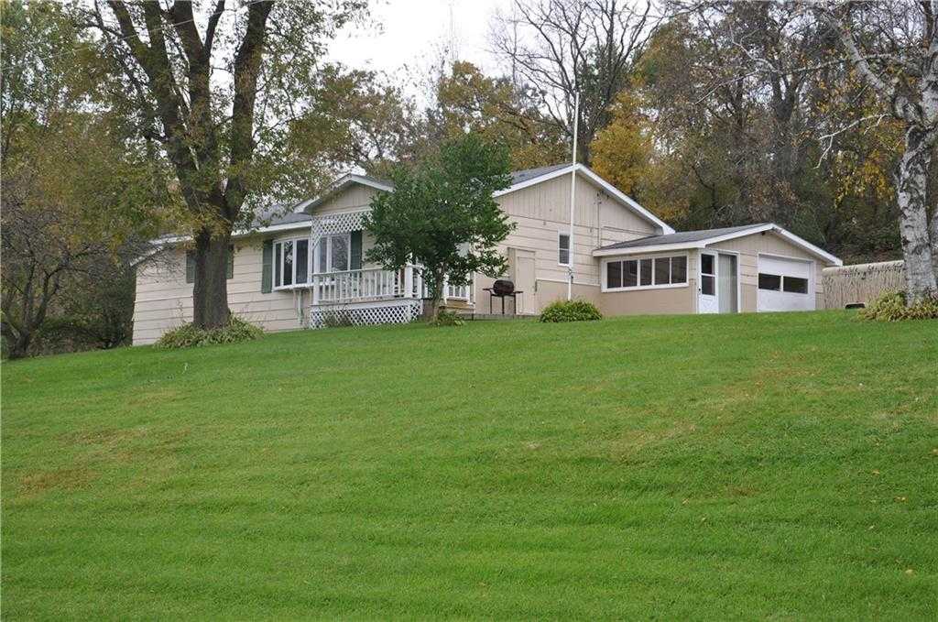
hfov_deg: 31.9
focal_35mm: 63
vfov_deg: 21.5
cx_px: 469
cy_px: 311
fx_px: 1639
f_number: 7.1
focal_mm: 42
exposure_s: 1/200
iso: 200
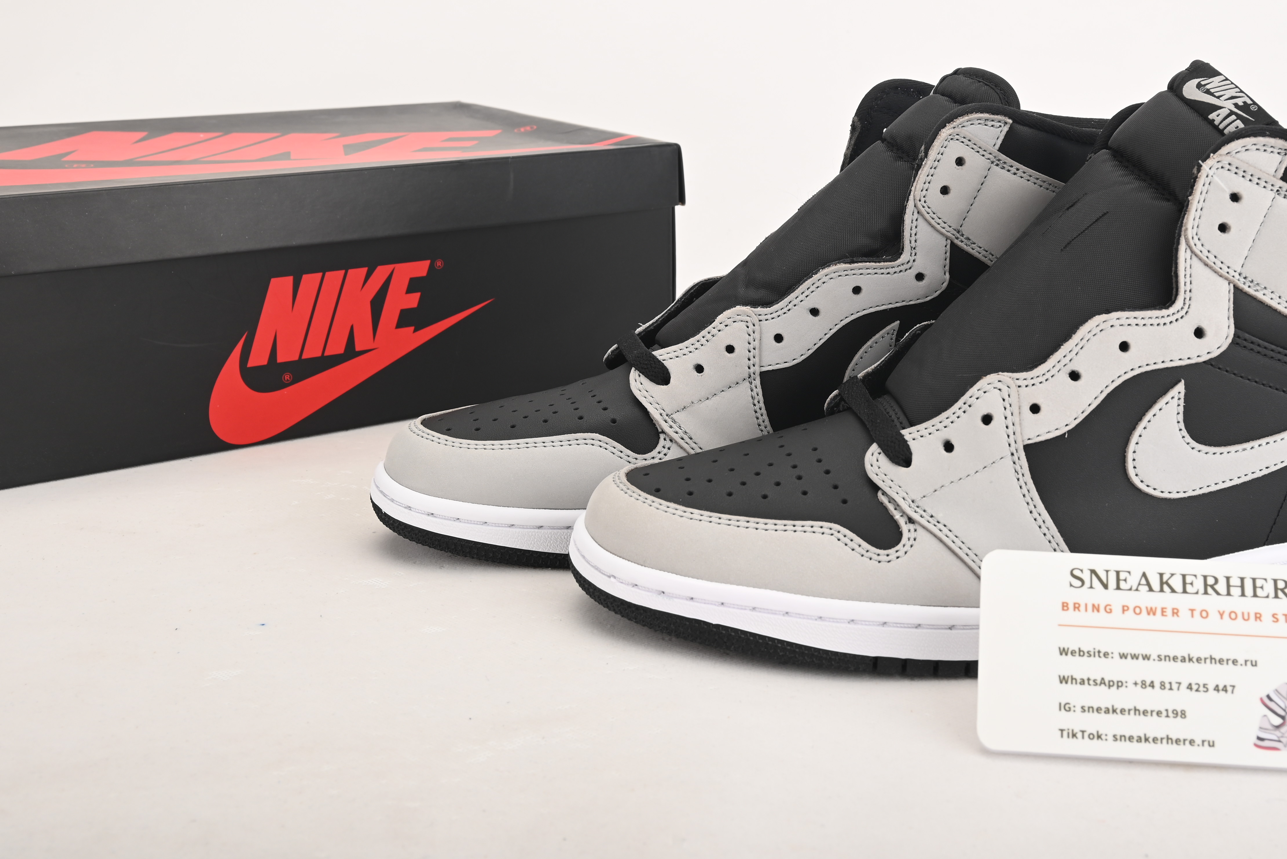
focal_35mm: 46
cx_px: 792
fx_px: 1645
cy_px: 336
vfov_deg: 29.2
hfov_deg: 42.5
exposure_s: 1/200
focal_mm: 34
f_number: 11
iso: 100
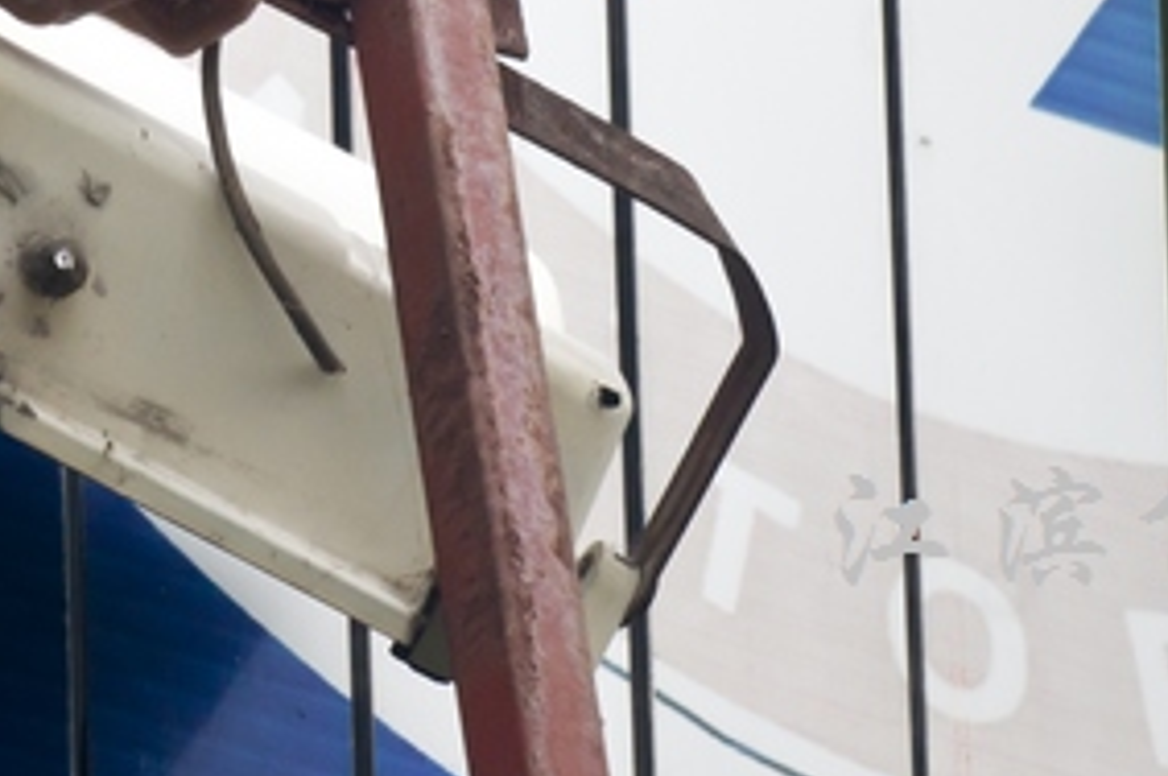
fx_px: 68735
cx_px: -4
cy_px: -260
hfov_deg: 1.0
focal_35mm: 2121
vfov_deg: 0.6
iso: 400
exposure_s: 1/500
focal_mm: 500
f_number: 8
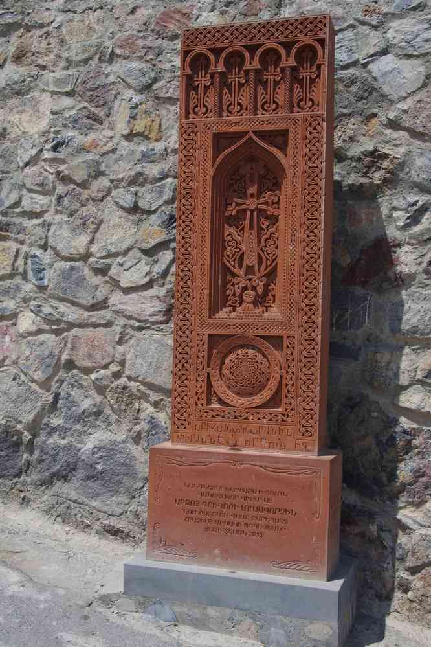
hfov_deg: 31.2
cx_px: 216
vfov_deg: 45.4
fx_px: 772
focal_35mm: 43
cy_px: 324
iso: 200
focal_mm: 29.4
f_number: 11
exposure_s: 1/100
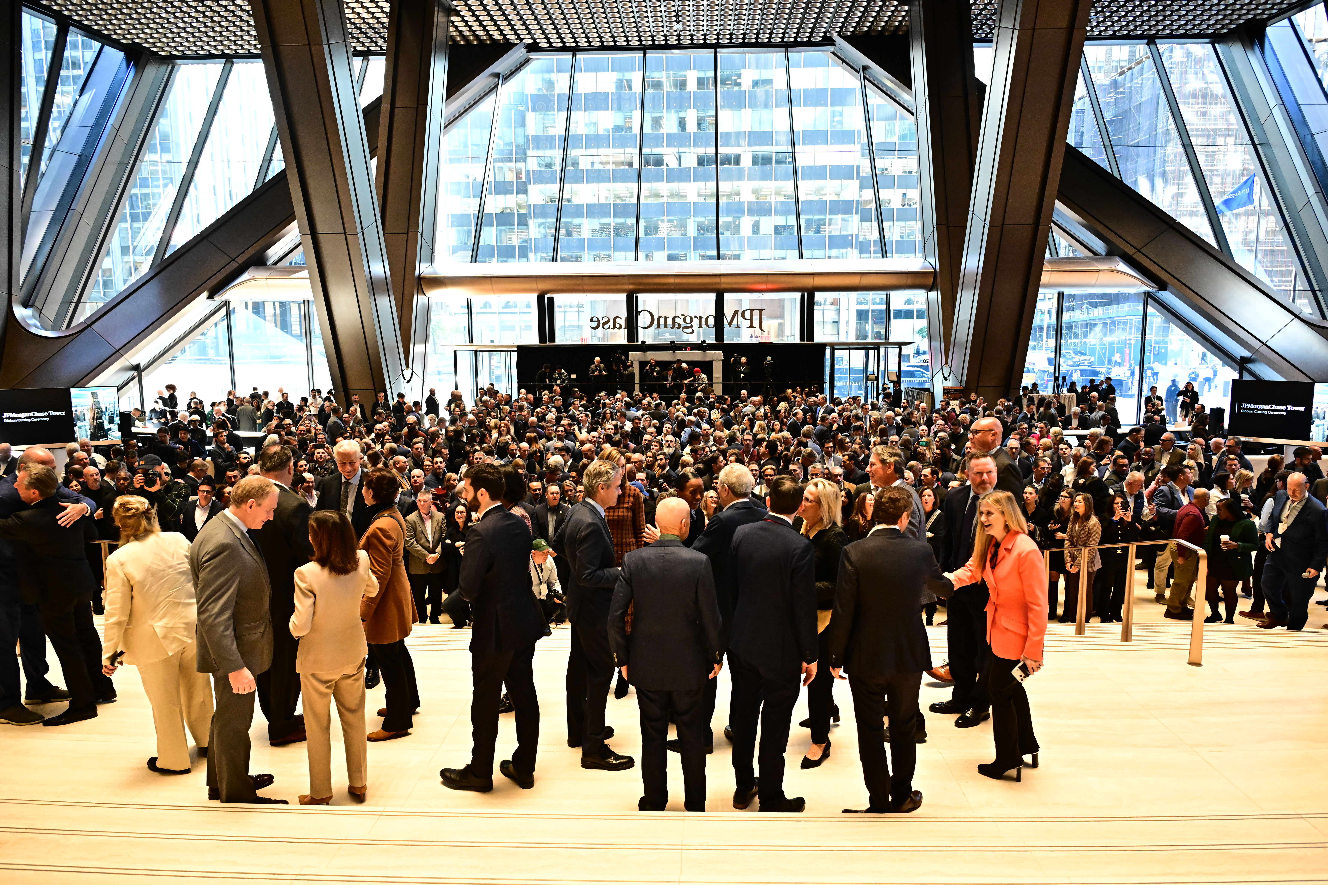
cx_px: 664
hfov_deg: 73.7
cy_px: 442
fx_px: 885
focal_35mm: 24
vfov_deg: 53.1
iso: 6400
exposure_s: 1/250
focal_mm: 24
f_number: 4
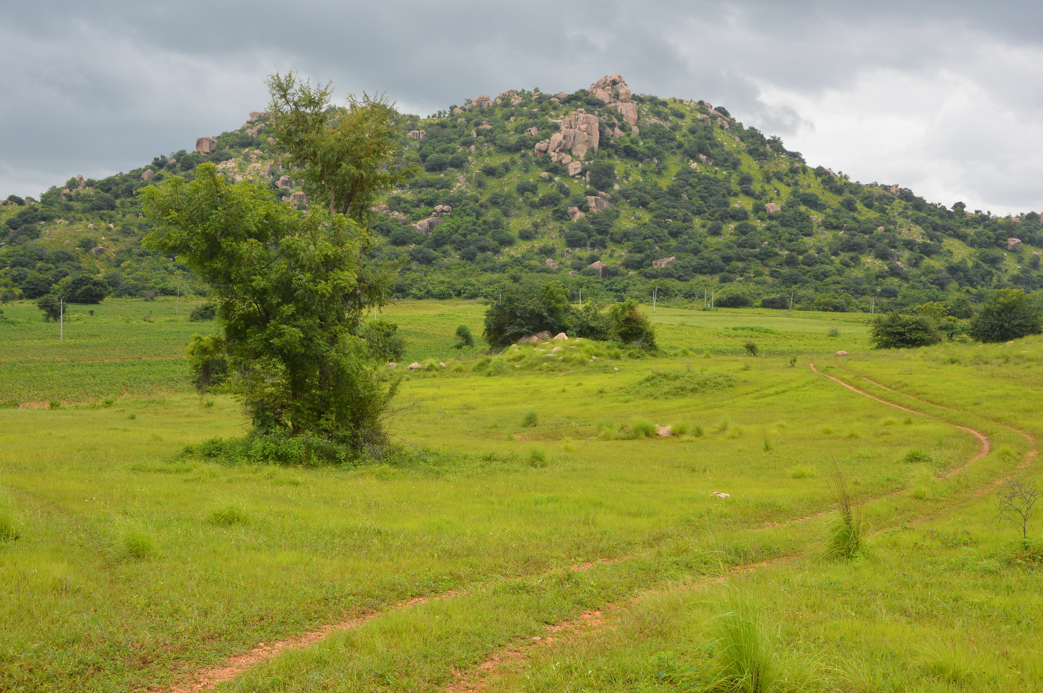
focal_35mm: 42
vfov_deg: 31.8
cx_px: 522
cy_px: 346
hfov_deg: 46.4
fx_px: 1216
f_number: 9
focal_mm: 28
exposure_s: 1/320
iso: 200
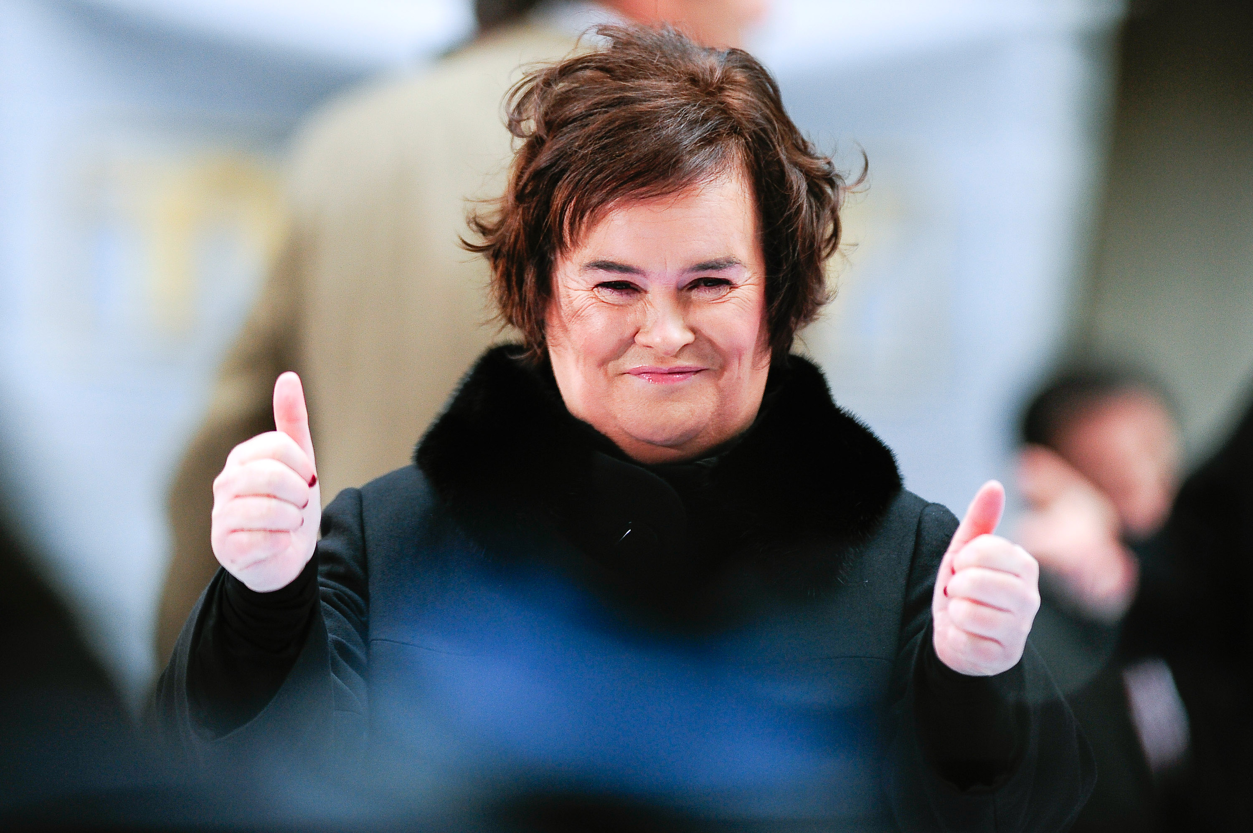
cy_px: 416
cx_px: 626
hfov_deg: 6.9
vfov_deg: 4.6
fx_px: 10434
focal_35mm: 300
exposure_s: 1/500
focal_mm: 300
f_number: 2.8
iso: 800
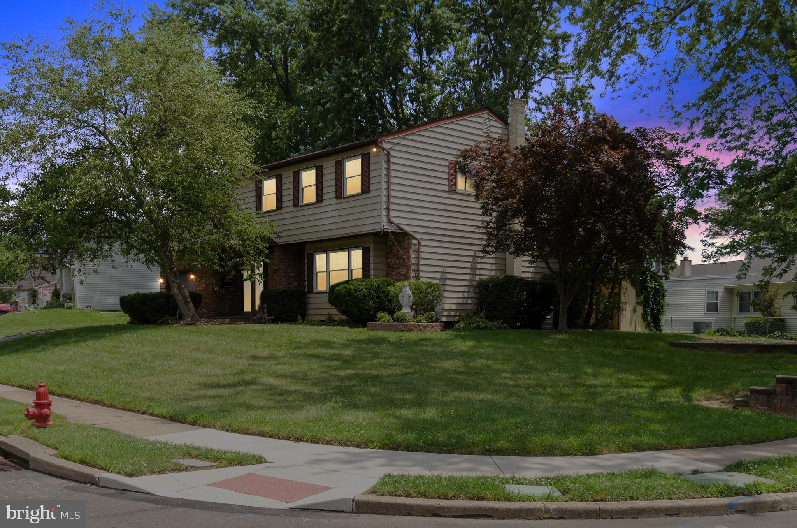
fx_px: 795
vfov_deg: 36.7
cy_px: 264
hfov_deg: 53.2
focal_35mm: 36
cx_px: 398
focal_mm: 24
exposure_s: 1/1000
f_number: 5.6
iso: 400
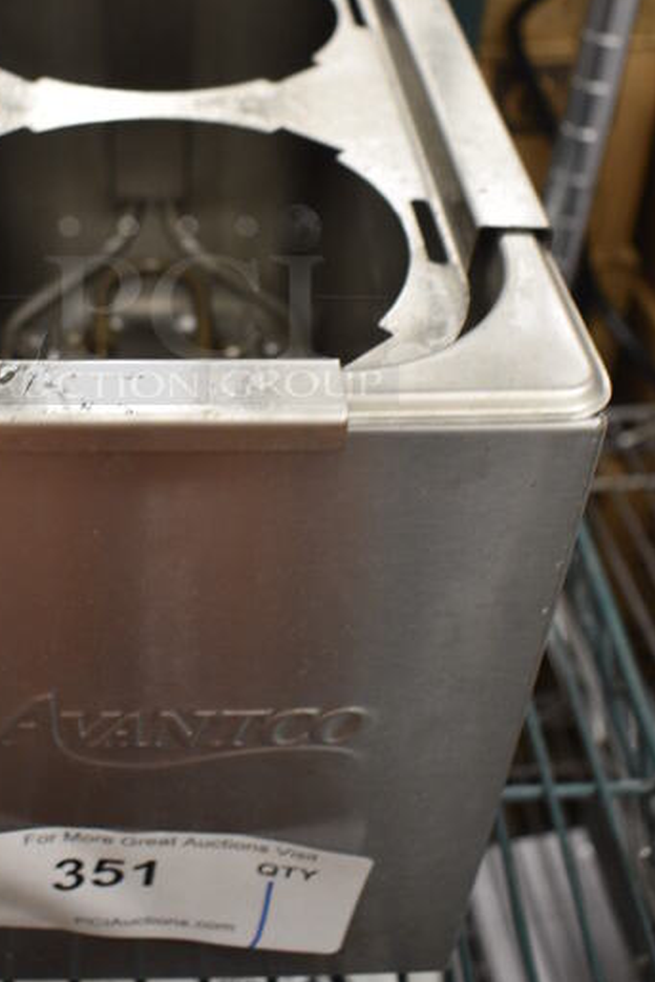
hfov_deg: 27.8
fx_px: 1309
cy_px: 305
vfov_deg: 40.4
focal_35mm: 48
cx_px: 187
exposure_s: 1/60
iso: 800
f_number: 4
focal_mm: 18
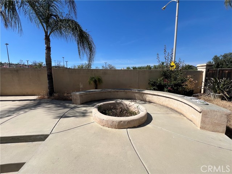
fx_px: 87
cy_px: 87
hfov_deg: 106.2
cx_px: 116
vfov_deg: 89.9
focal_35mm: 13
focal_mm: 1.57
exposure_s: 1/1845
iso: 32
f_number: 1.8
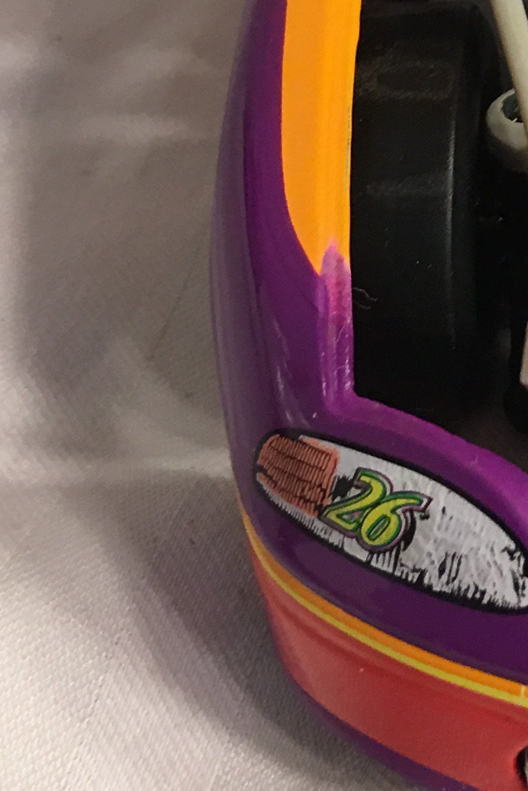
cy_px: -216
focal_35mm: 101
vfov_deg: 18.8
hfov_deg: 12.6
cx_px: 893
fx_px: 2221
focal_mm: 4.15
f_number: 2.2
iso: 32
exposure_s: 1/30
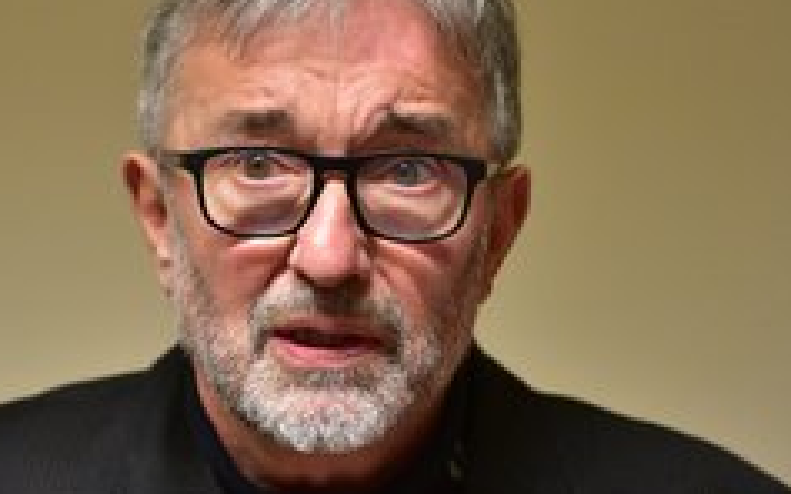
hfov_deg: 4.9
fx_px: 9246
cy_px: 269
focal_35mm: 429
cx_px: 324
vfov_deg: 3.1
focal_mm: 200
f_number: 2.8
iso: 1600
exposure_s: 1/320
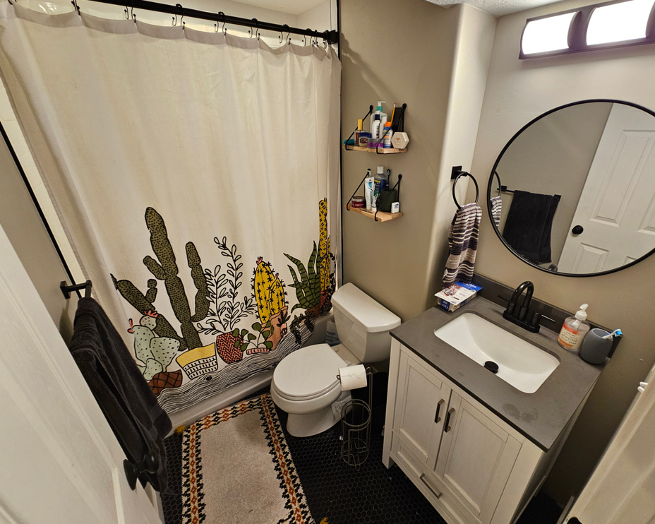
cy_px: 261
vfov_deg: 88.0
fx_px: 271
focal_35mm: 14
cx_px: 360
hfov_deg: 100.4
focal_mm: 2.2
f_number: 2.2
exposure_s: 1/60
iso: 160
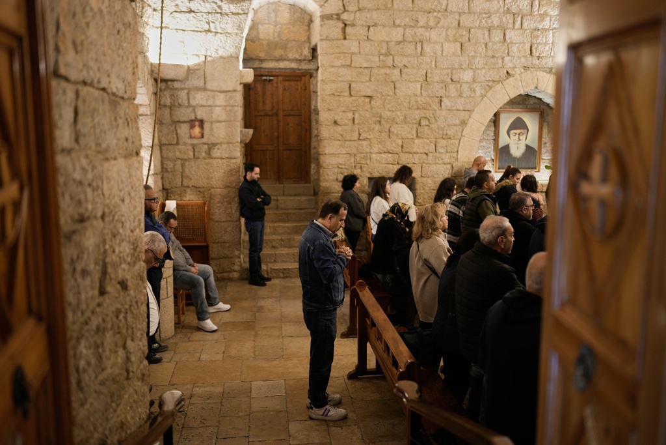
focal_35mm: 35
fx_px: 648
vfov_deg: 37.9
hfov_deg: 54.4
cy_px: 222
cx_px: 333
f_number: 1.4
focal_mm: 35
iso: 400
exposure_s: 1/60
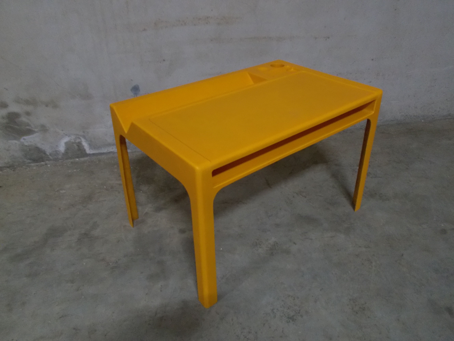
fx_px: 393
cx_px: 227
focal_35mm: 30
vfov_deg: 46.8
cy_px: 170
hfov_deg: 60.0
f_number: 3.4
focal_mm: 5.3
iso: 400
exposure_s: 1/10
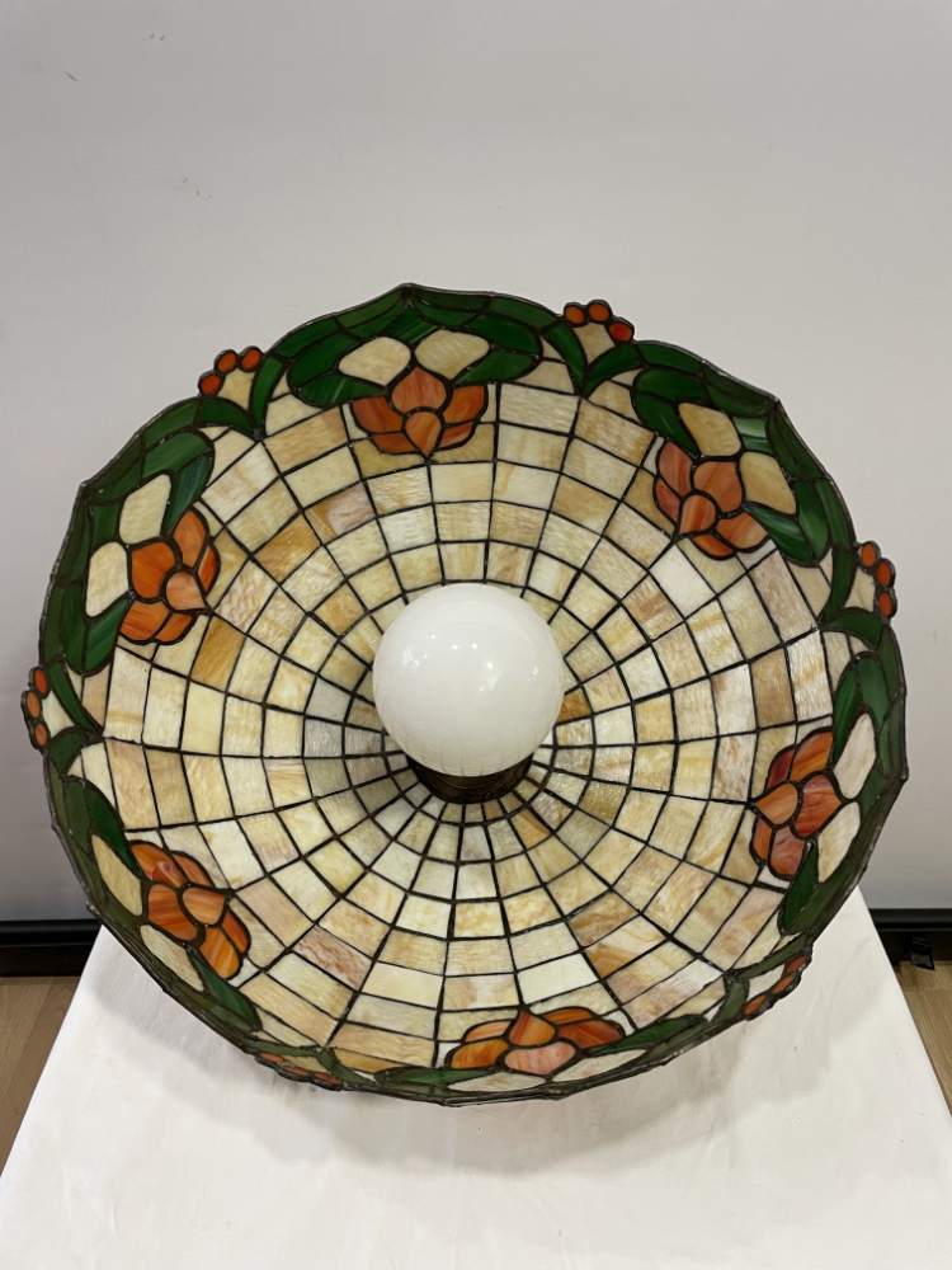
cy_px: 635
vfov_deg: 67.3
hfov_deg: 53.1
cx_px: 476
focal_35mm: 26
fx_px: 953
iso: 80
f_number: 1.6
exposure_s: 1/50
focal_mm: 4.2
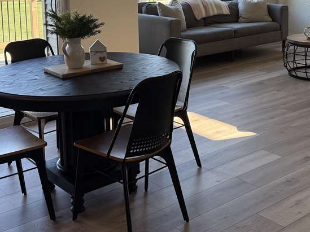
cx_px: 174
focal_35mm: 56
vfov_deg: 25.2
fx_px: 501
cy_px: 20
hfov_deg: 34.3
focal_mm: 6.76
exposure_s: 1/247
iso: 100
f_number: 1.78
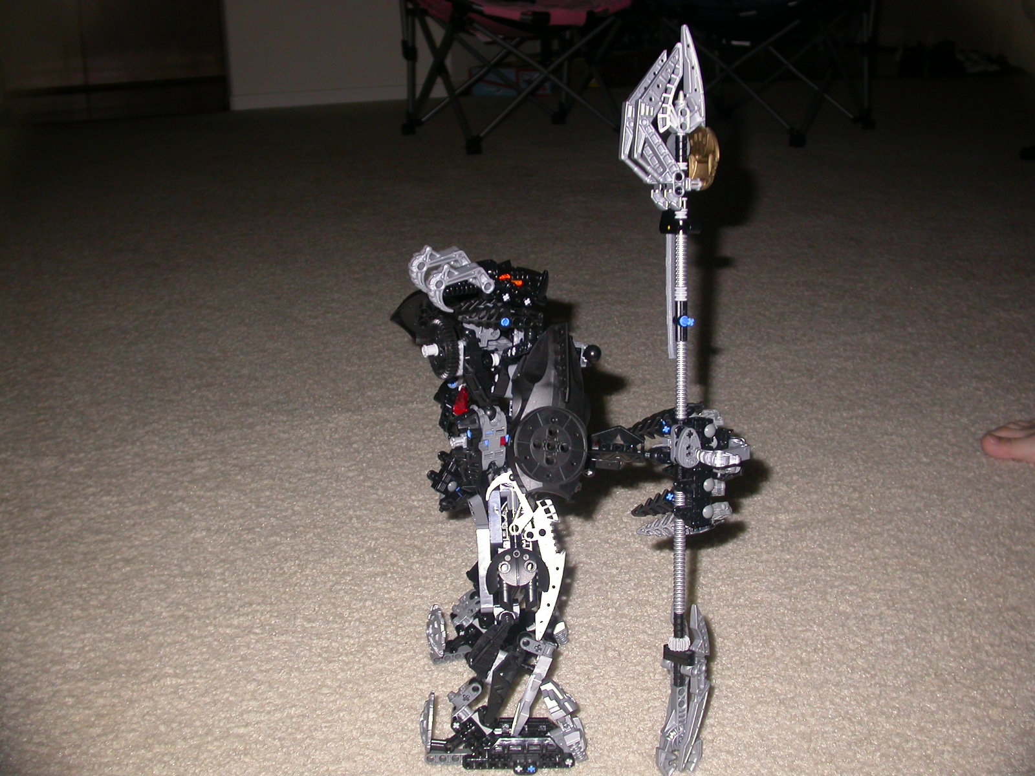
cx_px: 518
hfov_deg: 49.0
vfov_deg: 37.7
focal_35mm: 38
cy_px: 388
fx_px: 1136
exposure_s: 1/1000
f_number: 2.6
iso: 100
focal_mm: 7.85
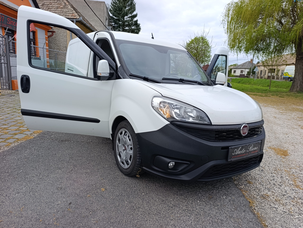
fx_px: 202
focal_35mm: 23
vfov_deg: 59.0
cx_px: 152
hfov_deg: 73.8
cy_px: 114
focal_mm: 6.14
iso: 50
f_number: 1.6
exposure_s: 1/383
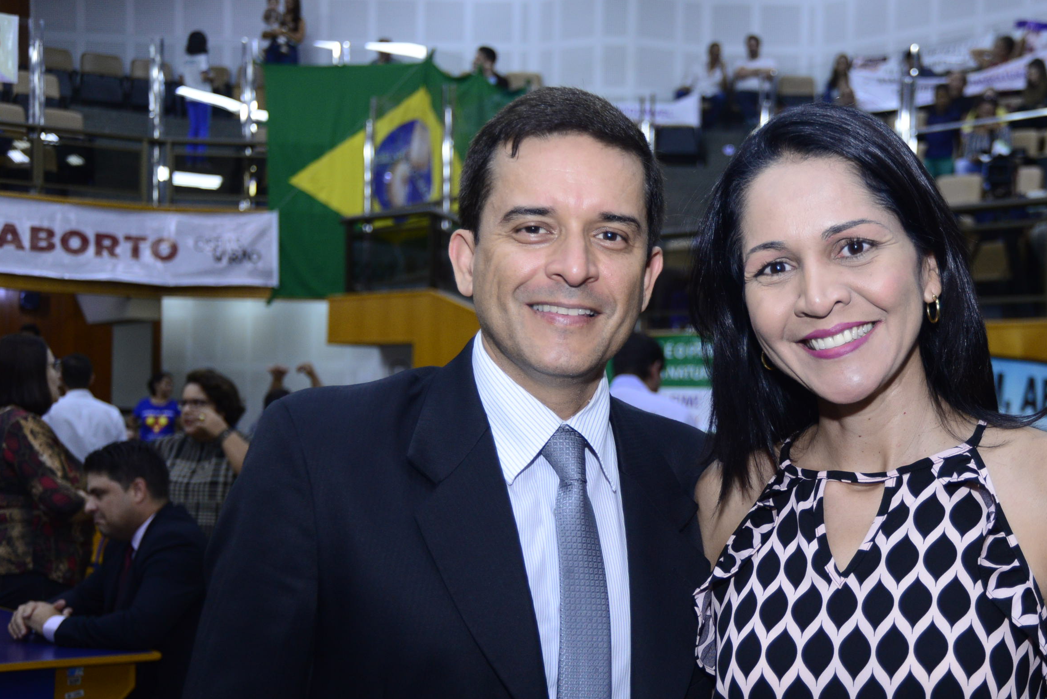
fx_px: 1571
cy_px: 431
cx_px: 664
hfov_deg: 36.6
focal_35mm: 54
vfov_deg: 25.0
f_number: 4.5
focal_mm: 42
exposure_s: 1/125
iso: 1600
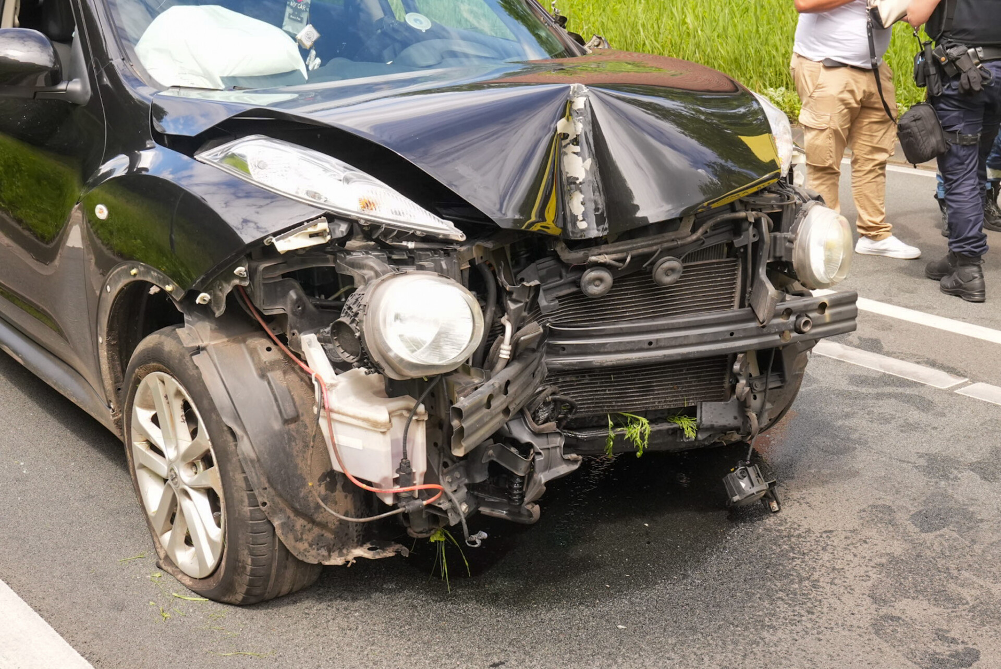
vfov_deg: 27.6
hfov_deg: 40.3
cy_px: 334
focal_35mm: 49
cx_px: 500
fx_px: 1363
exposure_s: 1/800
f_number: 8
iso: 1600
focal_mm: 33
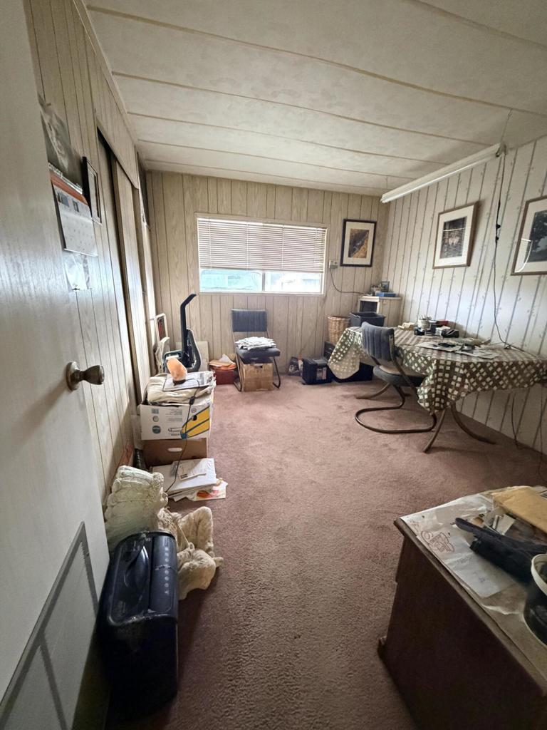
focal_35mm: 14
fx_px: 295
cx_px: 274
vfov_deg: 102.1
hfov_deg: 85.7
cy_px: 365
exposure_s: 1/60
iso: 1250
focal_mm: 2.22
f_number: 2.2
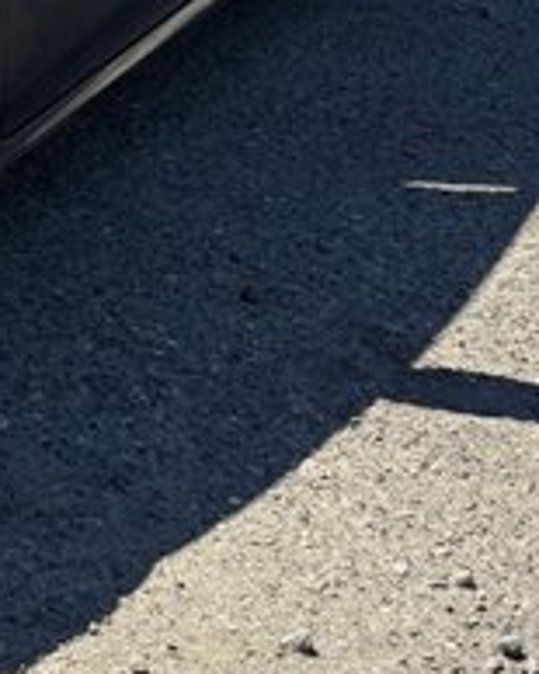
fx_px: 1736
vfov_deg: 21.3
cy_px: 14
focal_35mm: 87
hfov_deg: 14.7
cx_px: -515
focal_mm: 6.76
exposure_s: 1/3584
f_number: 1.78
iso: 100
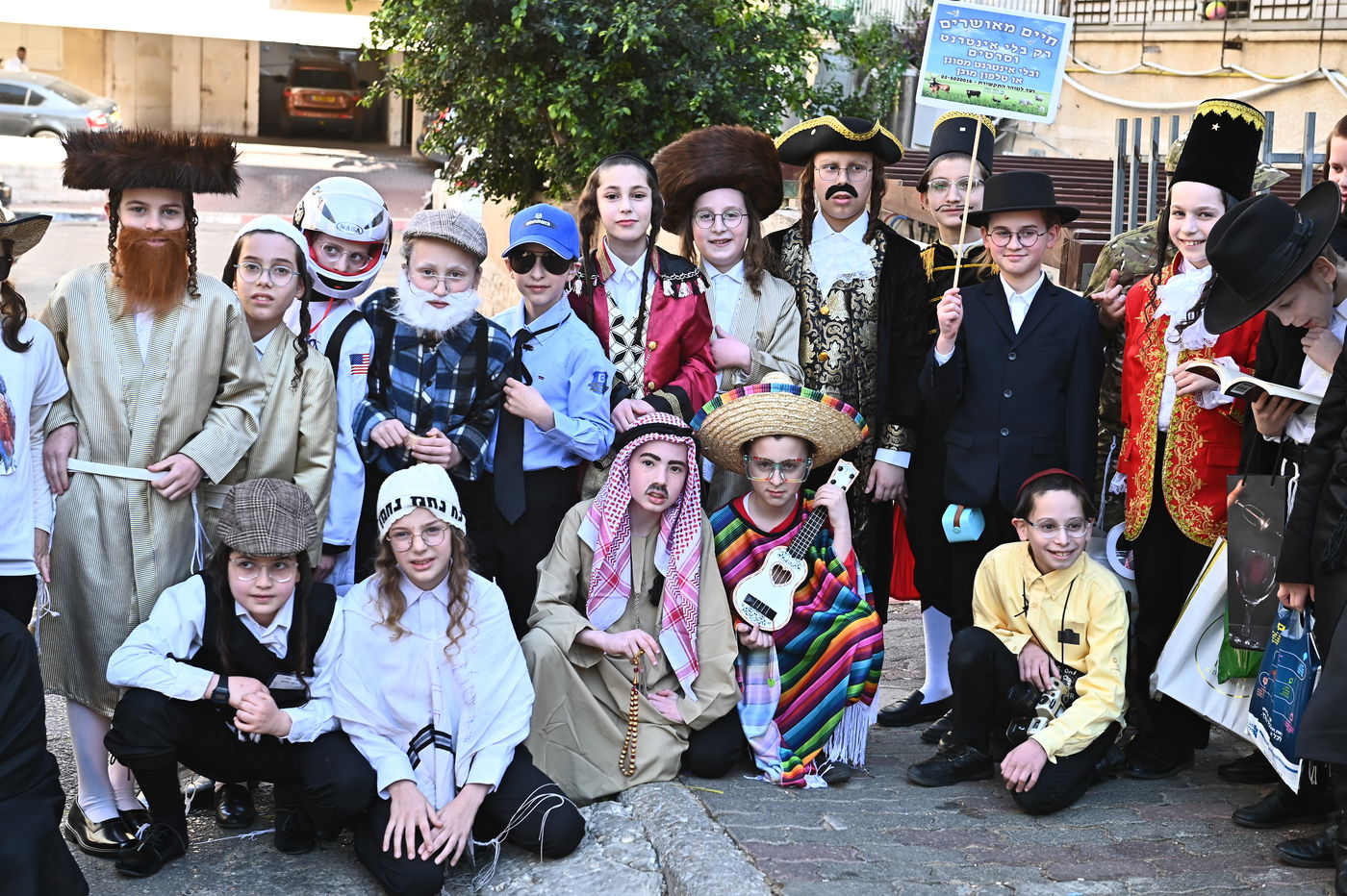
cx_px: 674
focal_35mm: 56
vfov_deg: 24.2
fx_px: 2094
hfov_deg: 35.7
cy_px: 448
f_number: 5.6
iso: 400
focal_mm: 56
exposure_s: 1/200
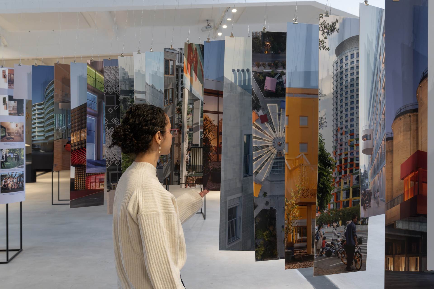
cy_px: 144
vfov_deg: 34.2
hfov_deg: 49.6
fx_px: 470
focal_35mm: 39
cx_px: 217
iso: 1600
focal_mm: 39
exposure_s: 1/100
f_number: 7.1
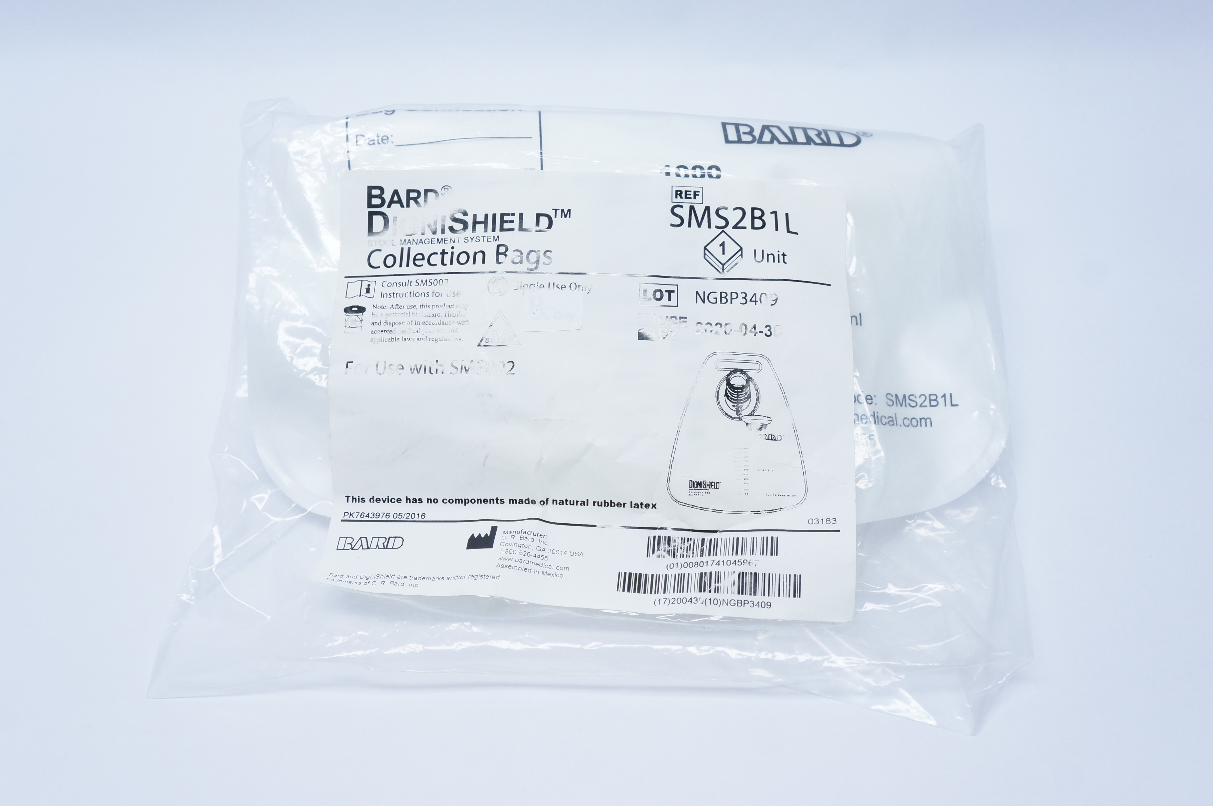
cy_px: 403
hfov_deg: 49.6
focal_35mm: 39
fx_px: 1313
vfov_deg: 34.1
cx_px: 606
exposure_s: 1/60
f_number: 6.3
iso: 800
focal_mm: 26
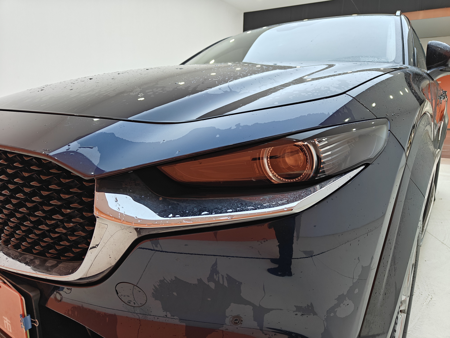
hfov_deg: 71.6
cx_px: 225
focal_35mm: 24
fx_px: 312
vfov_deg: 56.8
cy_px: 169
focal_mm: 5.59
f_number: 1.8
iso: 50
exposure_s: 1/100
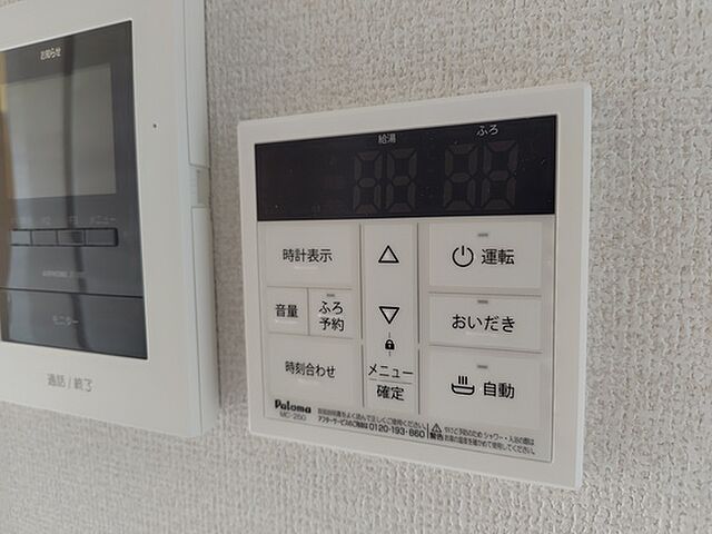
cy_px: 267
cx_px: 356
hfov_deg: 73.9
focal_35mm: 23
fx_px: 473
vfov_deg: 58.9
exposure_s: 1/60
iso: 303
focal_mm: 5.6
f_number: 1.9
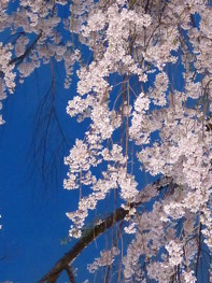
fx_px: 1496
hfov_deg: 8.0
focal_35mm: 183
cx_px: 282
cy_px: -24
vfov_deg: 10.7
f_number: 2.8
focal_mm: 8.4
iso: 400
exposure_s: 2.5
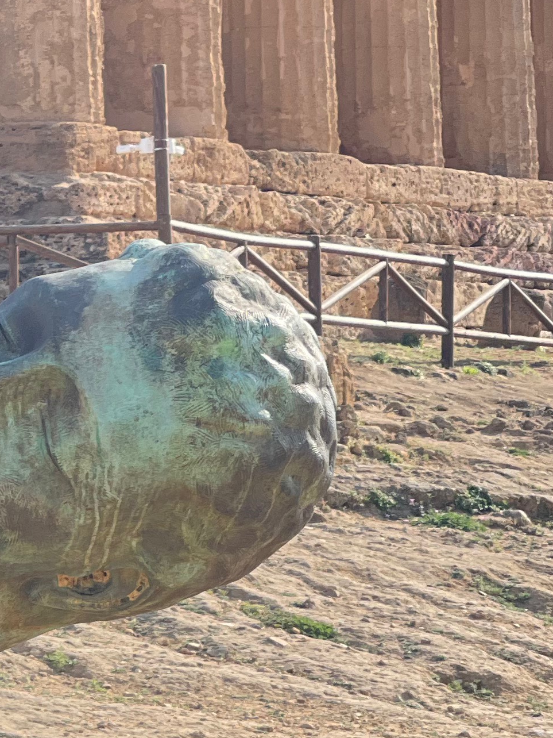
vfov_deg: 9.8
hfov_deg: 7.4
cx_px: 1
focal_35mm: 201
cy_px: 168
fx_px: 4281
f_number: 2.2
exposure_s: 1/769
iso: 32
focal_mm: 7.5
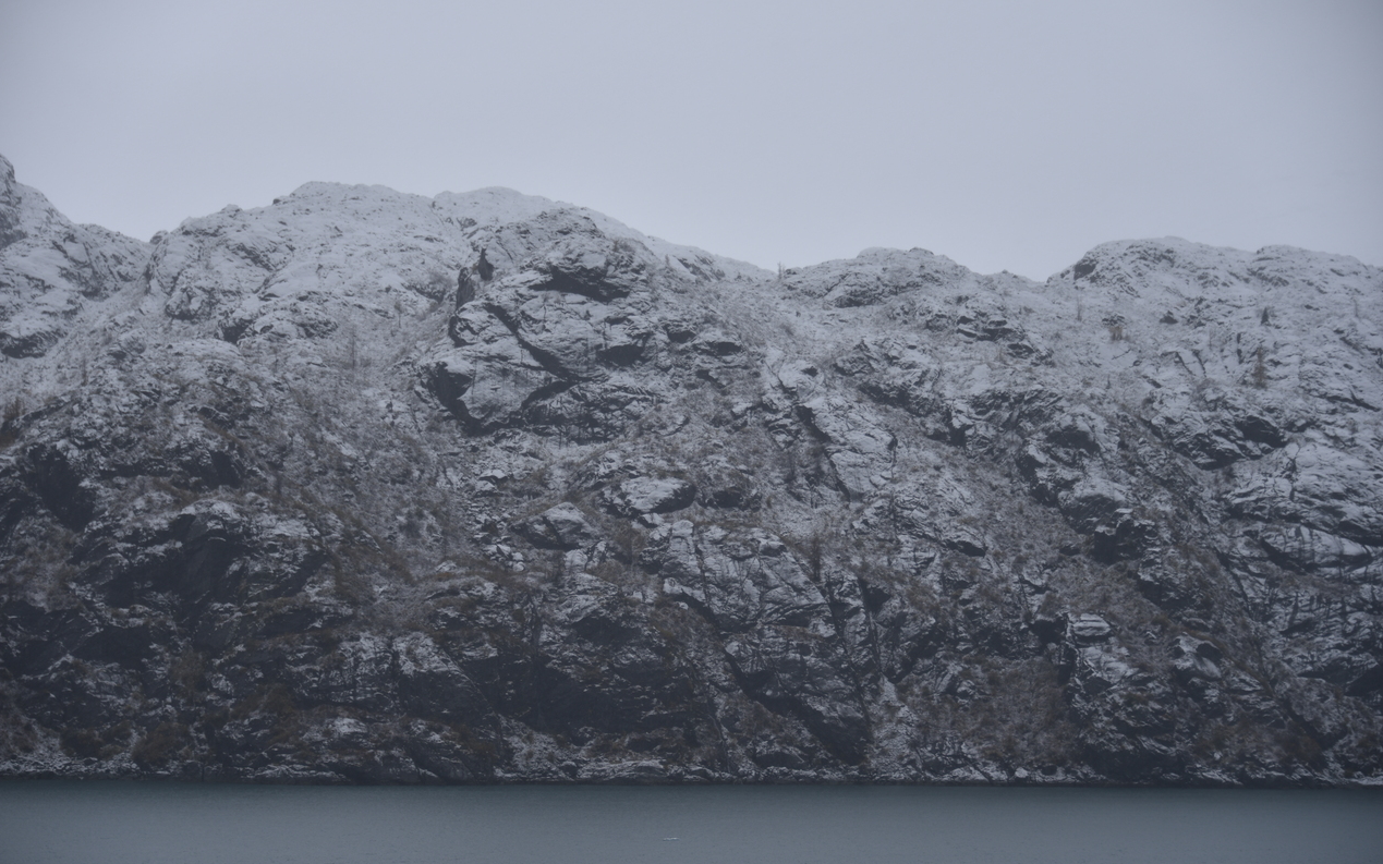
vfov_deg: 12.1
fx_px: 4070
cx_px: 691
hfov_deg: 19.3
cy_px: 454
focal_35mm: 108
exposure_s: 1/250
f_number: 5.3
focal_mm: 105
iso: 110
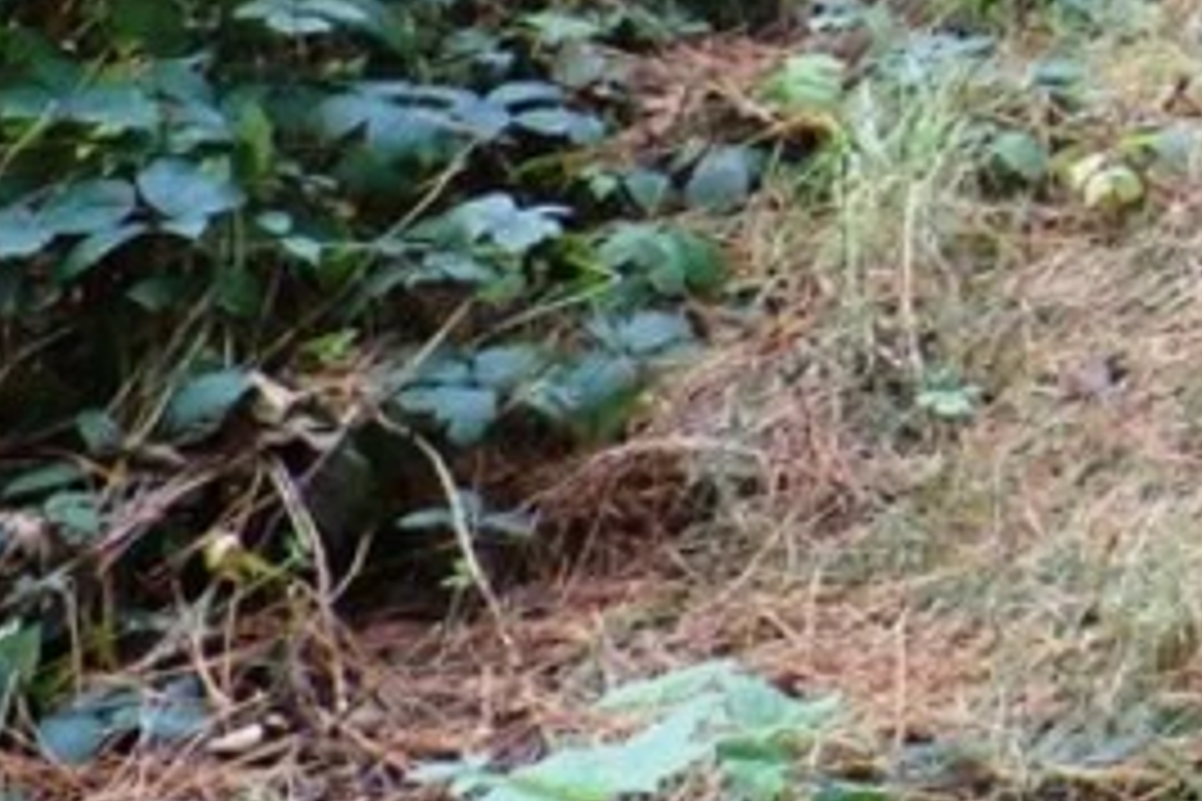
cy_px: -864
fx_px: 3906
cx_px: 2652
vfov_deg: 10.6
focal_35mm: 117
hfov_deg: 13.8
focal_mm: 4.5
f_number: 3
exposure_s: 1/30
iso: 200
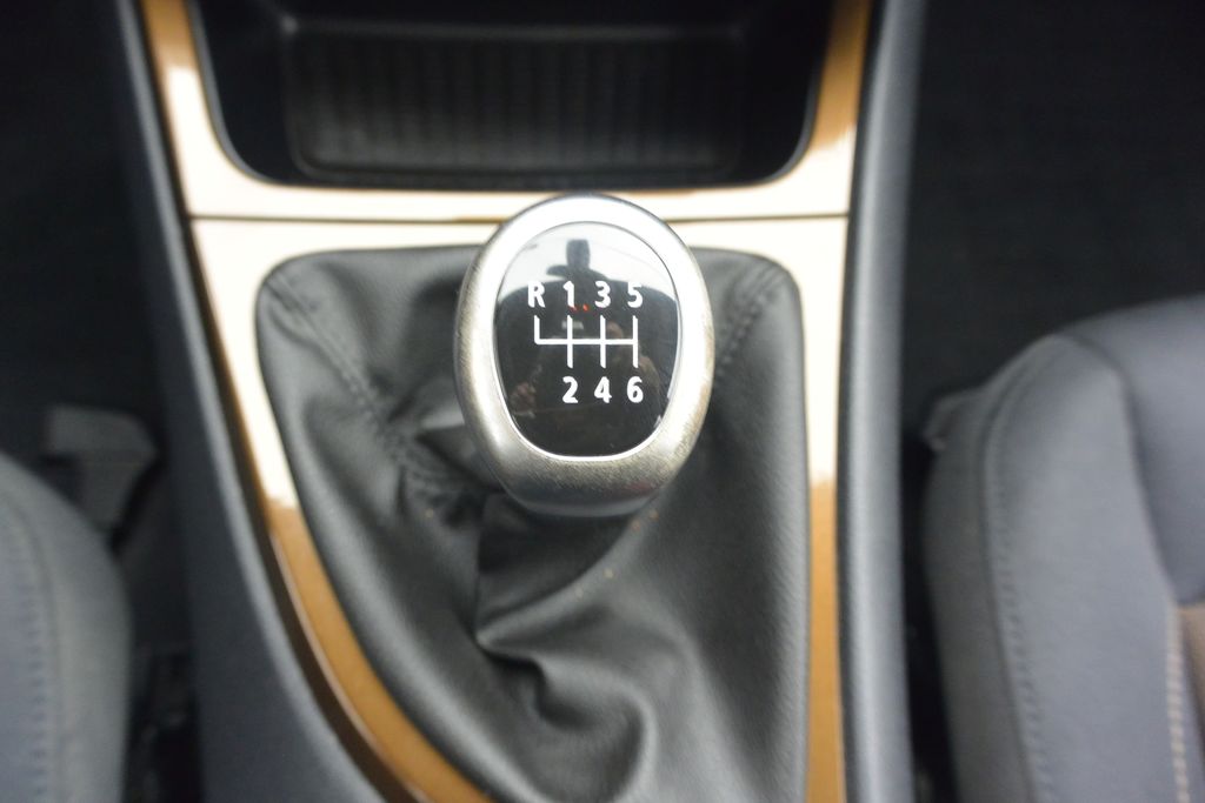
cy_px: 402
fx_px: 904
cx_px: 602
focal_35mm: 27
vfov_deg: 47.9
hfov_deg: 67.4
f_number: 3.5
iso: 800
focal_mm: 10
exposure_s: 1/50
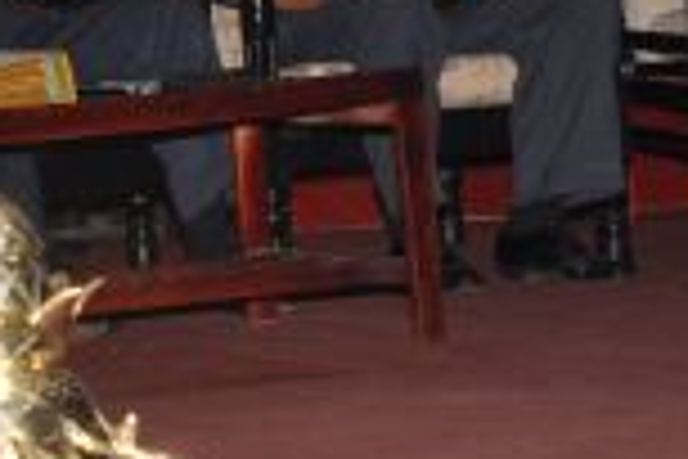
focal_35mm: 206
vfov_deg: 6.7
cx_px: -621
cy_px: 40
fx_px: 3936
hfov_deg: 9.4
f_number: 7.1
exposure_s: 1/125
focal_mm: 35
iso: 200
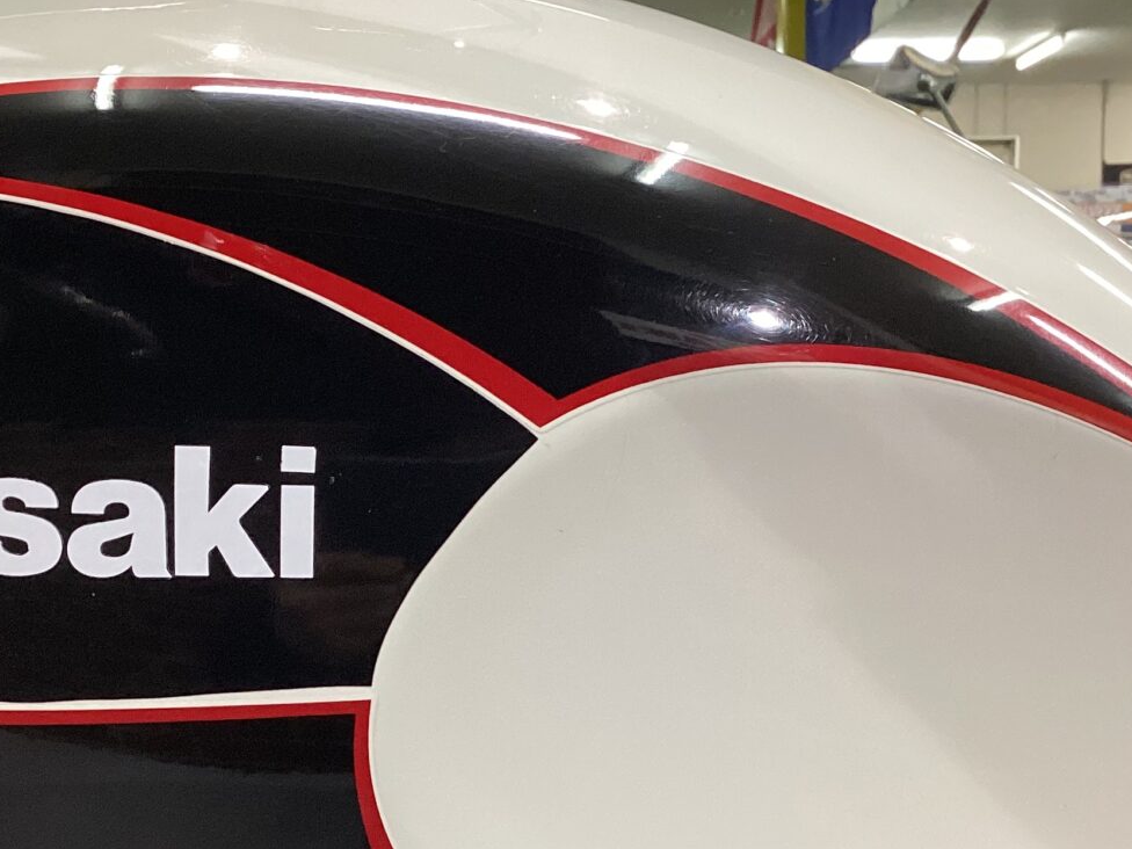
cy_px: 590
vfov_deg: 23.9
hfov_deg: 31.6
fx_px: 1995
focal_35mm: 61
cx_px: 436
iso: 125
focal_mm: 3.3
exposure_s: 1/60
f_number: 2.4
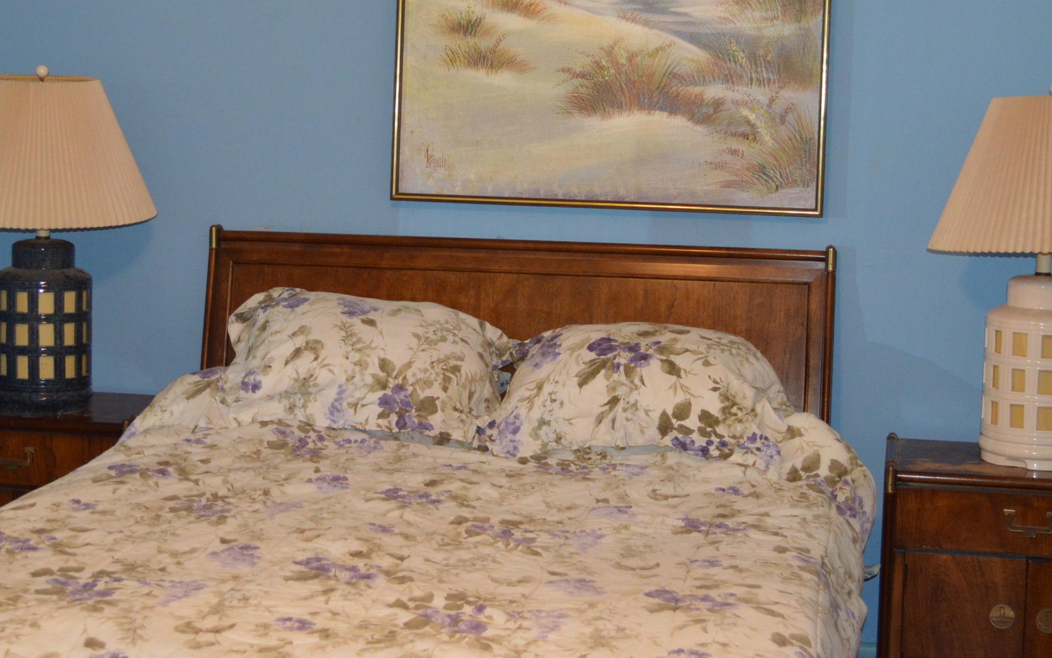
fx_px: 1864
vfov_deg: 20.0
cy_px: 254
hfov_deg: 31.5
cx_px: 450
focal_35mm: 65
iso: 1250
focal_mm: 26
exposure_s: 1/60
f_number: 4.2
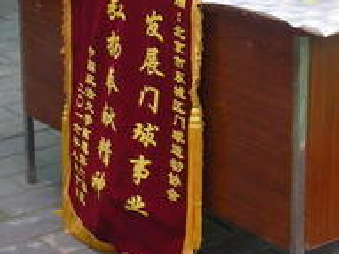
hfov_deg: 17.9
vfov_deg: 13.0
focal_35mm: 110
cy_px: -75
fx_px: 1077
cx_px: 206
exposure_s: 1/101
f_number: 2.8
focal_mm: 5.8
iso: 50
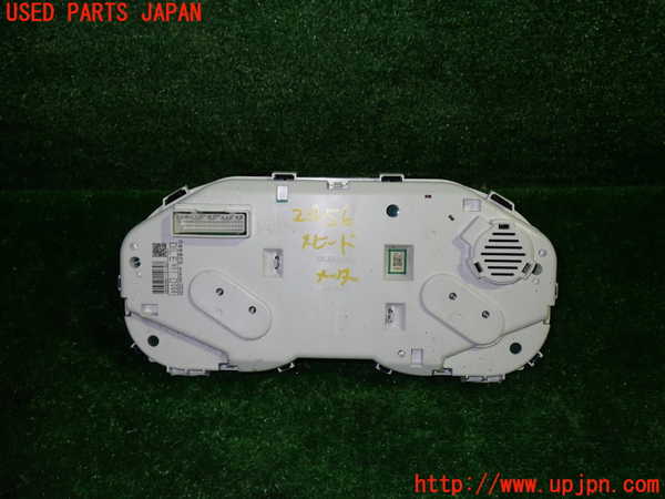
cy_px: 250
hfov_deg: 56.8
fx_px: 615
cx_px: 332
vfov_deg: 44.2
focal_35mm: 32
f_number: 7.1
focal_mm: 5.79
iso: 200
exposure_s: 1/30
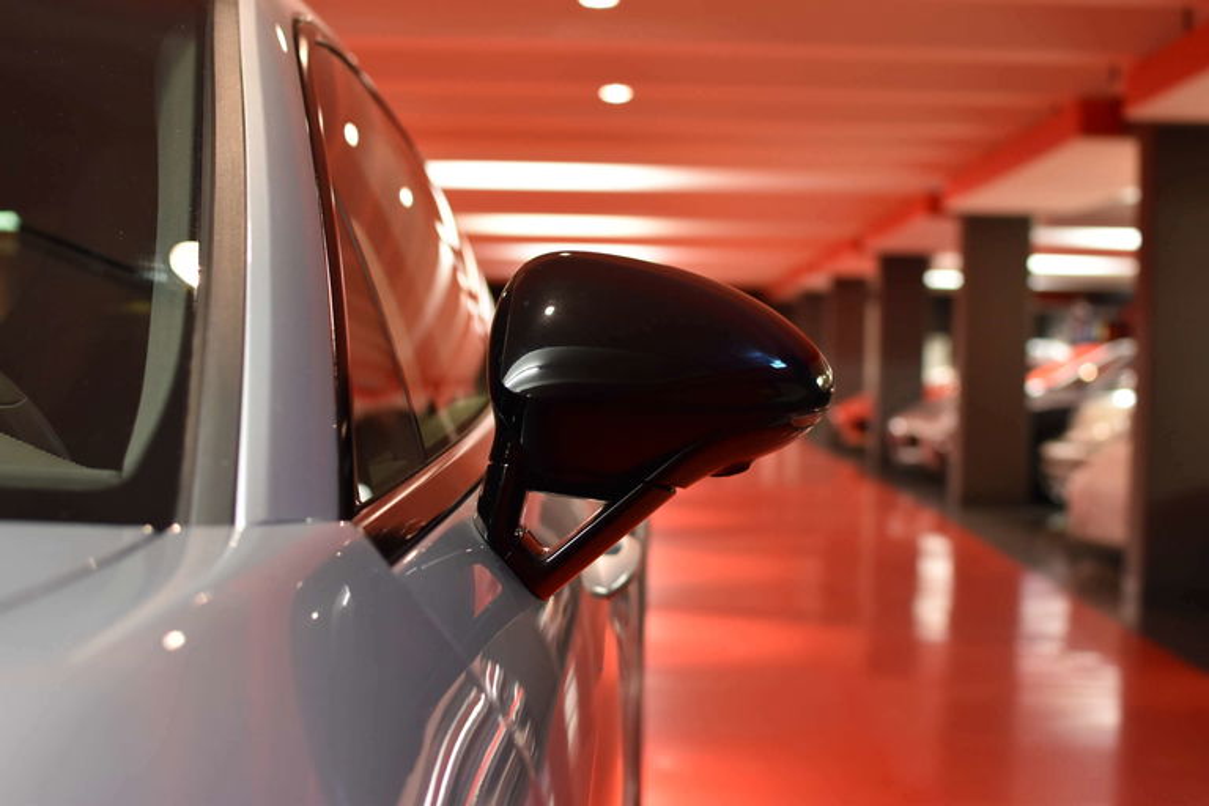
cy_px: 403
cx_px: 604
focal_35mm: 52
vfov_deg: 25.8
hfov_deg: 37.9
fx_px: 1763
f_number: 3.2
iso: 800
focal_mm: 35
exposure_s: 1/60
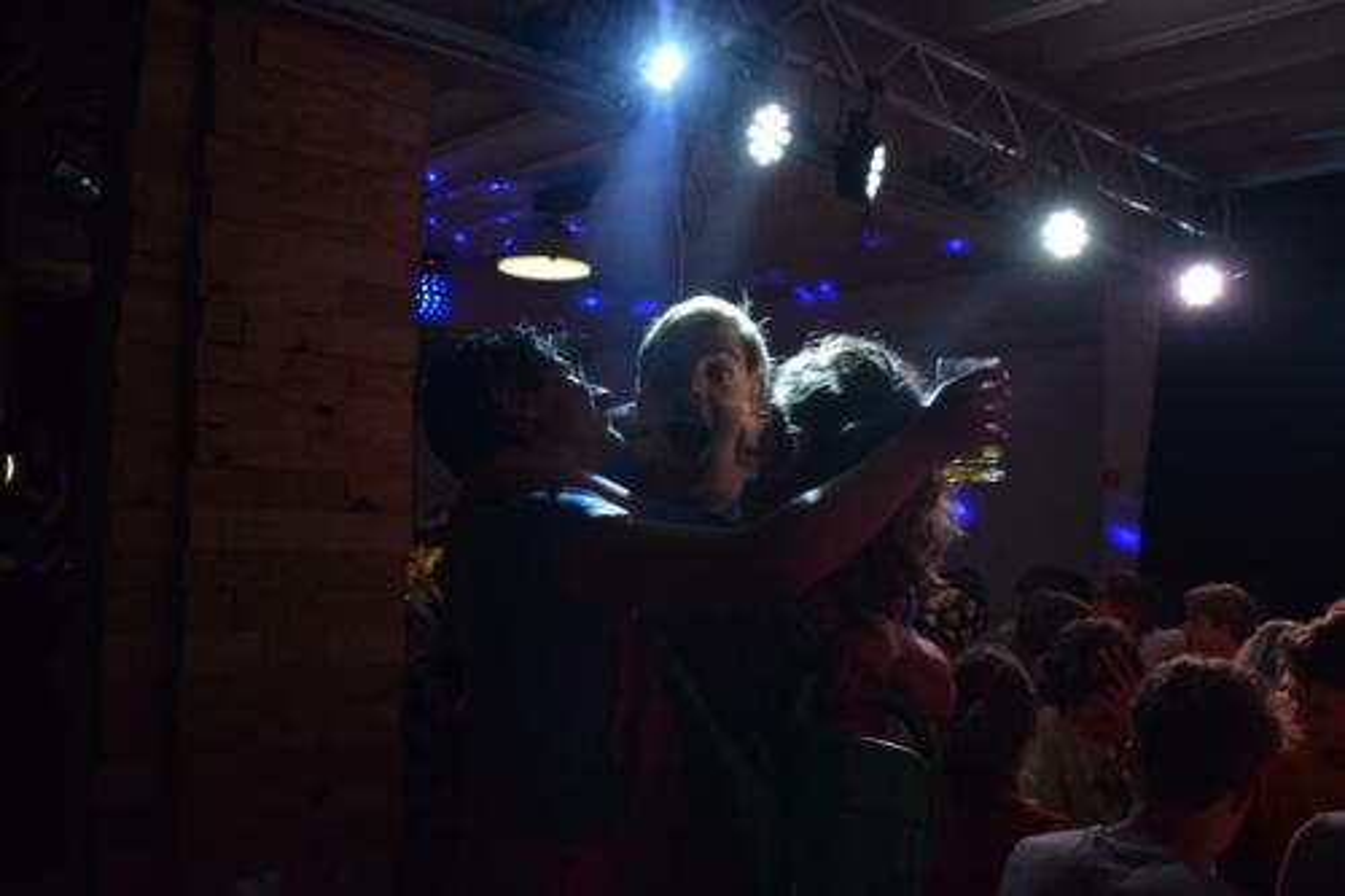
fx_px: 1232
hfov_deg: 57.2
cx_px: 672
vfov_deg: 39.9
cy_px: 448
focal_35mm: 33
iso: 2000
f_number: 3.8
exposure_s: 1/60
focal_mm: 22
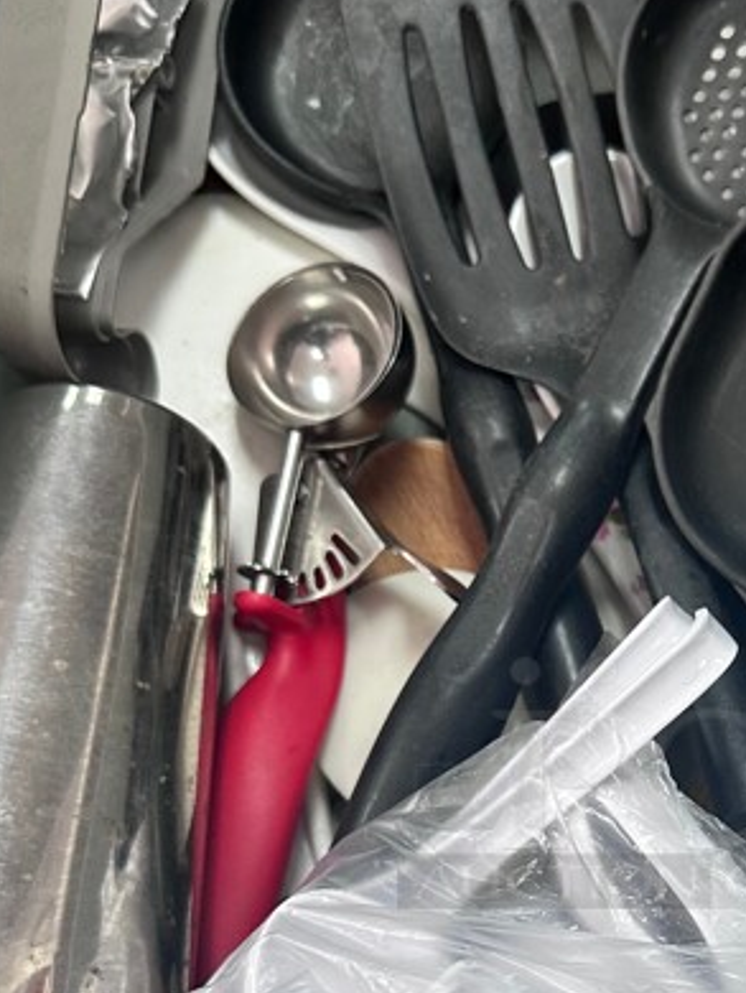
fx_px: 1435
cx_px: 682
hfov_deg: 28.0
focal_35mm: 50
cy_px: 775
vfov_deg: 37.0
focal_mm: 6.86
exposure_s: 1/120
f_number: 1.78
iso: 200
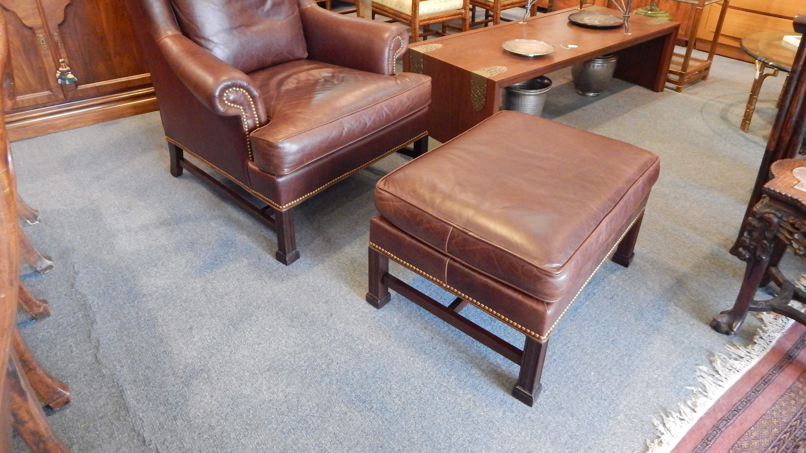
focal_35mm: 24
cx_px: 403
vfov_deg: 46.9
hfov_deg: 76.3
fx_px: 513
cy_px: 151
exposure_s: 1/8
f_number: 3
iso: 800
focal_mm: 4
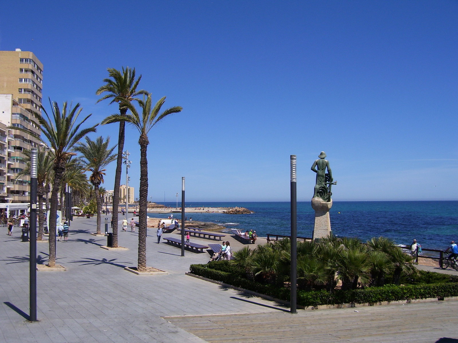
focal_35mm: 34
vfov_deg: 41.8
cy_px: 172
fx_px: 450
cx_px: 229
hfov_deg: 54.0
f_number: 4.8
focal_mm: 5.6
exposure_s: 1/1000
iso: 80
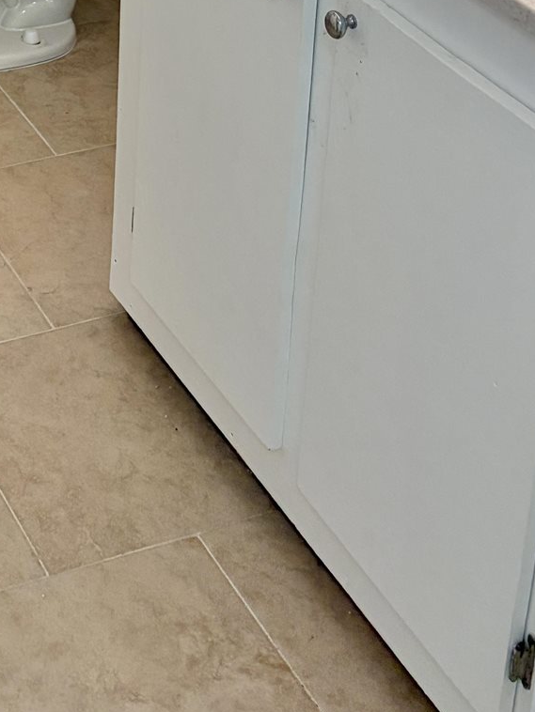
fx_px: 1627
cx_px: -192
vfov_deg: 21.5
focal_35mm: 79
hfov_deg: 17.3
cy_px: -299
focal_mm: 5.96
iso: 160
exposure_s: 1/120
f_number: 1.6
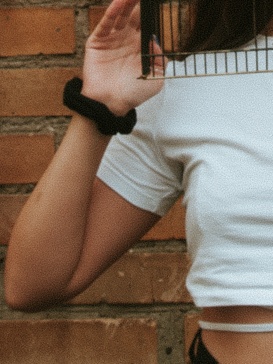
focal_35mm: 198
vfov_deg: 9.8
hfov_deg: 7.4
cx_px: 370
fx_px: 2081
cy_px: -95
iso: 100
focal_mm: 31
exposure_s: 1/50
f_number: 10
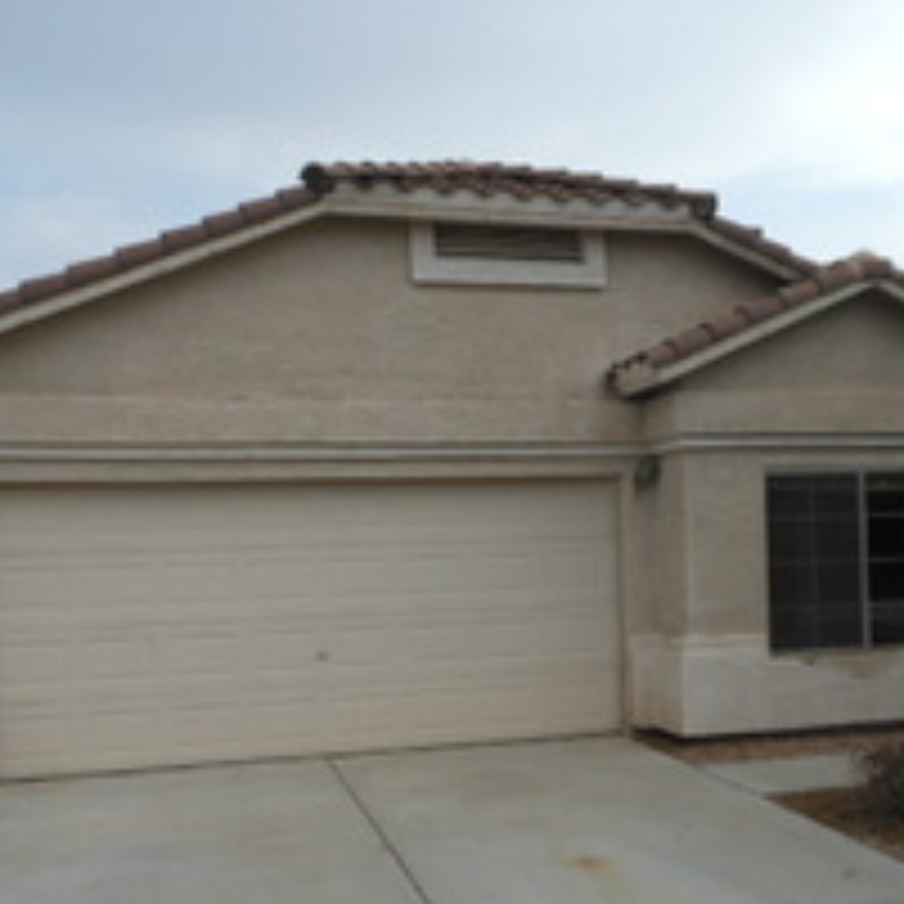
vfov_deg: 43.8
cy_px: 499
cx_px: 513
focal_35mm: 38
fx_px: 1123
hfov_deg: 43.8
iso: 80
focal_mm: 4.5
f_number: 3.2
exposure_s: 1/800
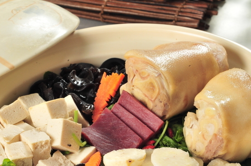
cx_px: 119
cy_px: 130
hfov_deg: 14.7
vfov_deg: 9.7
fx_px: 974
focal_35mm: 140
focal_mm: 50
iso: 200
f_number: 8
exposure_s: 1/200
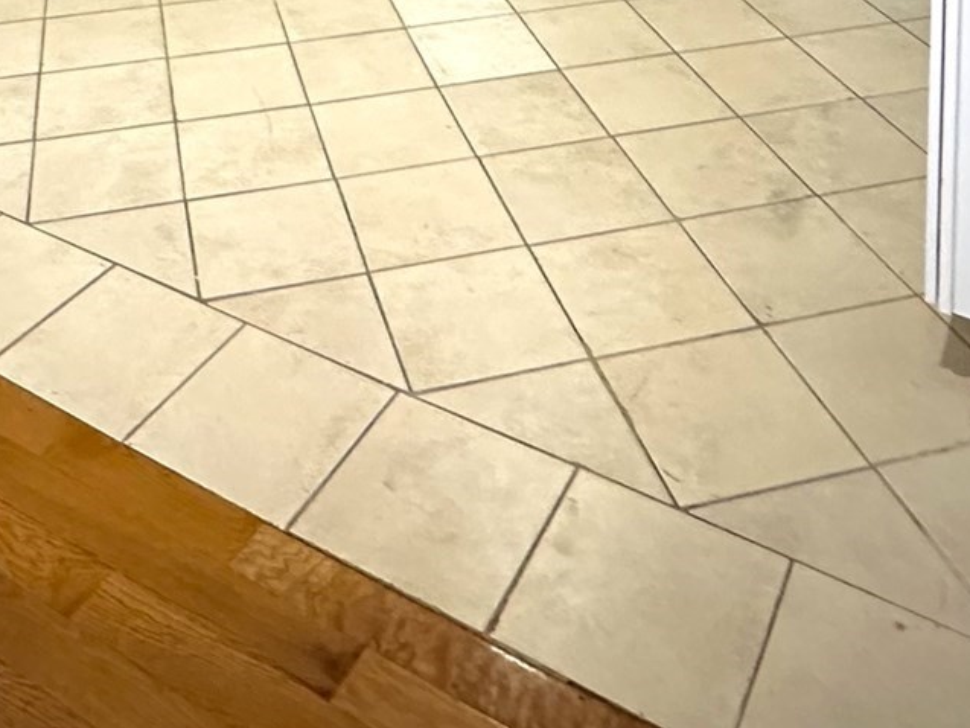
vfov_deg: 23.6
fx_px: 1261
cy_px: -440
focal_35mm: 45
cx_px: 381
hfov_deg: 41.8
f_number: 2.2
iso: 320
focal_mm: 2.22
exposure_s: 1/60
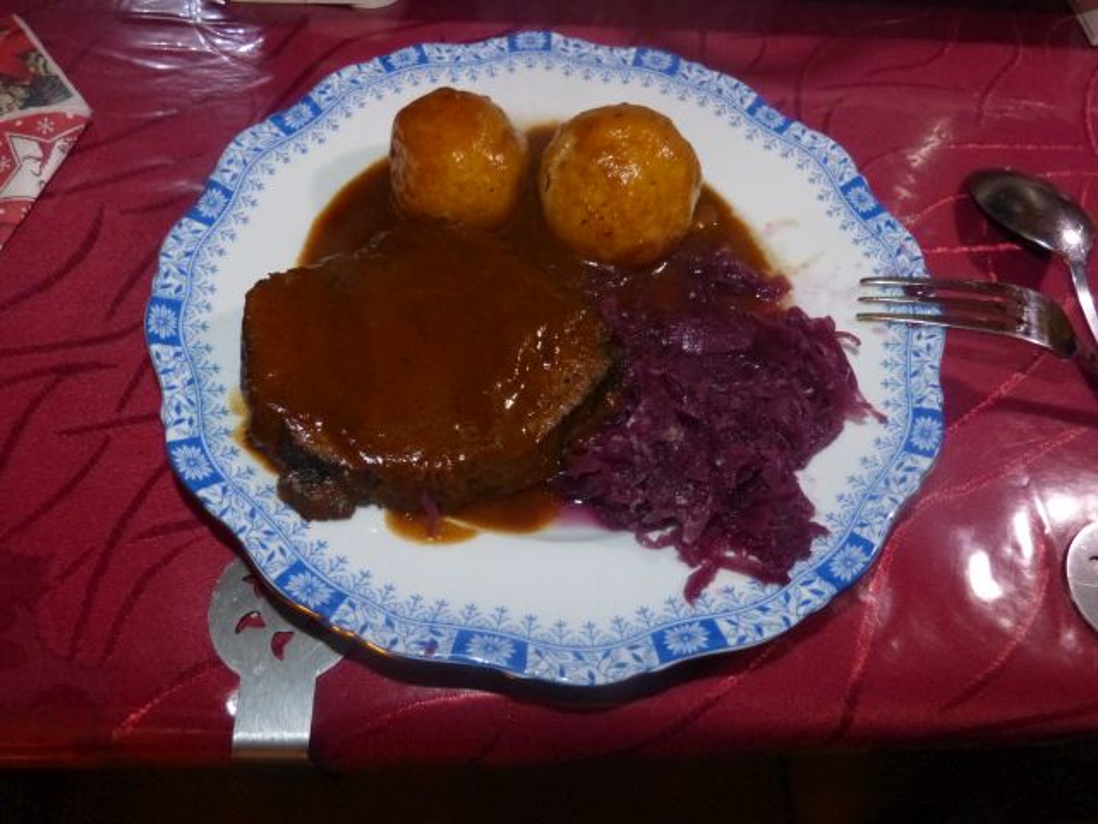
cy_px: 412
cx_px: 549
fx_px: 793
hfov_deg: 69.4
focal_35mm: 25
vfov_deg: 54.9
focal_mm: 4.5
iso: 800
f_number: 2.8
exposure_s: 1/60
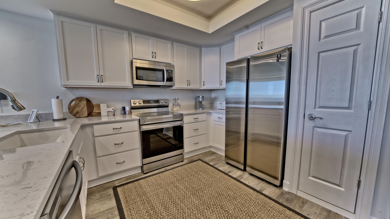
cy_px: 115
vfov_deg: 78.4
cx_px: 192
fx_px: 134
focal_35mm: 13
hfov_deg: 110.8
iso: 200
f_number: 19
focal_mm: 12
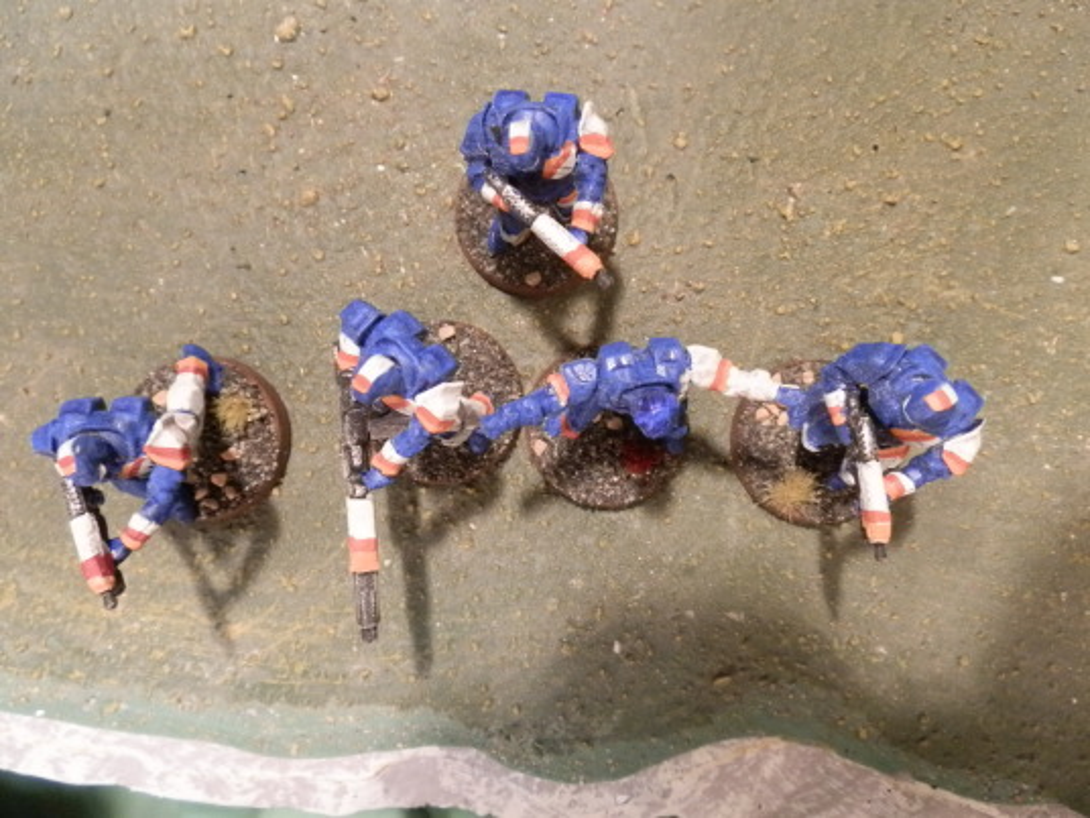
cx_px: 545
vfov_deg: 49.7
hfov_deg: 63.4
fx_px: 882
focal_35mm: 28
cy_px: 409
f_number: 3.1
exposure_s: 1/50
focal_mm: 5
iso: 400
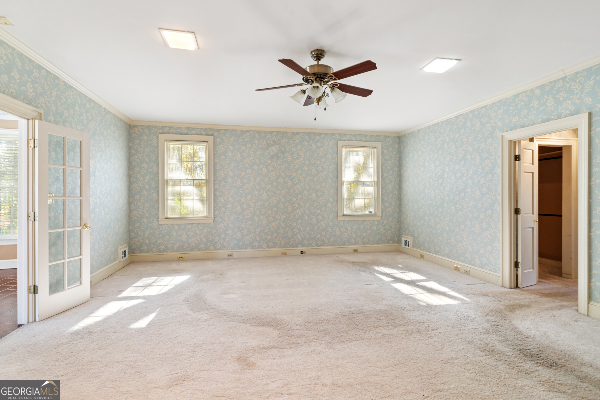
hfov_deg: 93.3
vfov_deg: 70.4
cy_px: 200
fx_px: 283
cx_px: 300
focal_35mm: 17
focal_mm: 17
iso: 400
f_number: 8
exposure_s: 1/2.5
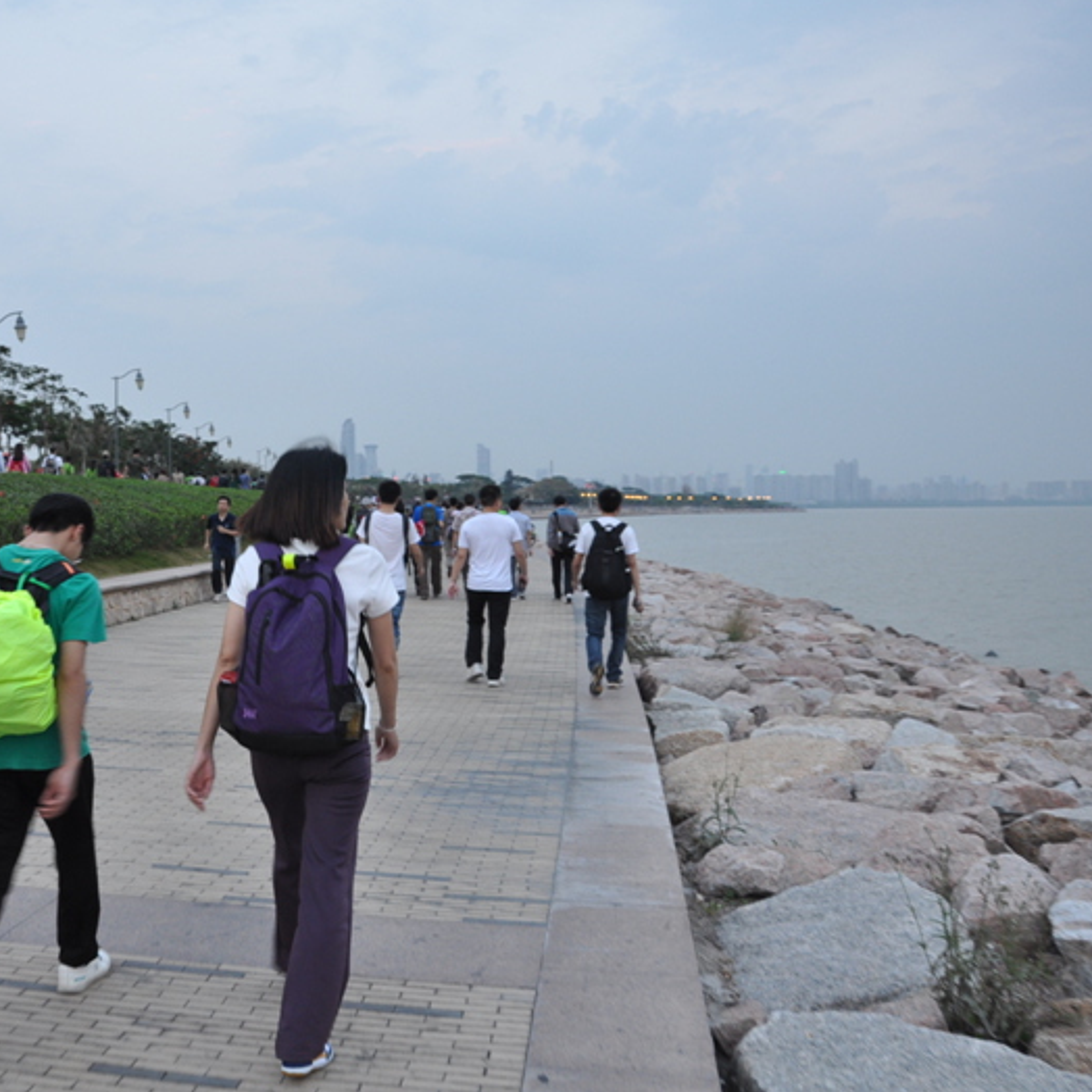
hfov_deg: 46.1
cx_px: 323
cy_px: 541
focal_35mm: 35
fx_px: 1249
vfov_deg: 47.2
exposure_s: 1/40
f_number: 5.6
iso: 400
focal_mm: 18
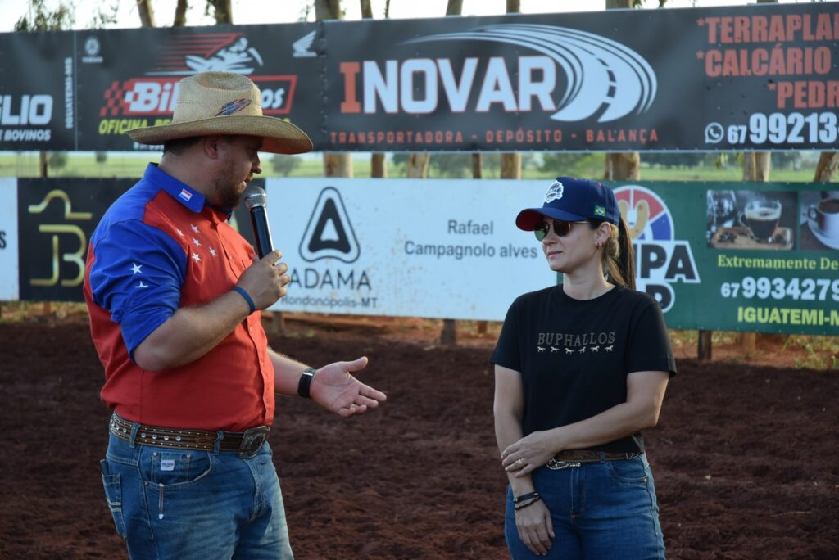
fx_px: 2273
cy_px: 280
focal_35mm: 98
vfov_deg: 14.1
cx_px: 420
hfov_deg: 20.9
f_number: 4.5
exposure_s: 1/250
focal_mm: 65
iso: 400
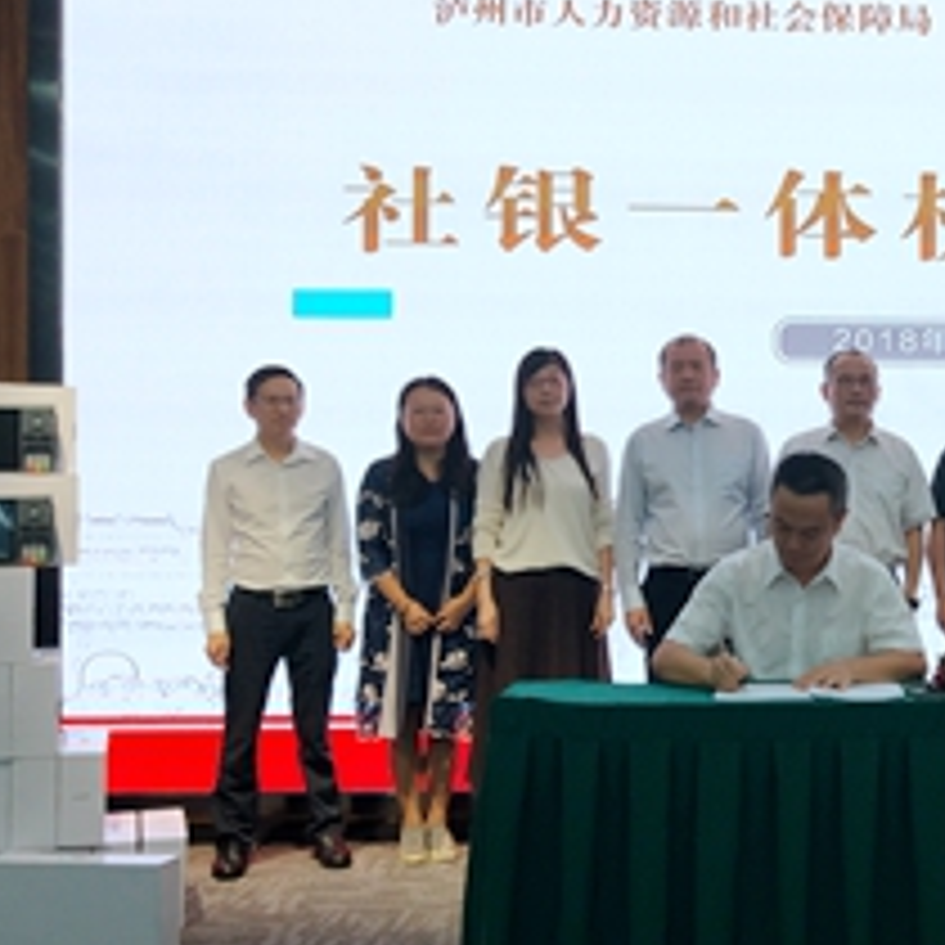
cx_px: 909
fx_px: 1946
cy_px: 484
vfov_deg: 27.3
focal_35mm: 63
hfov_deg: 26.1
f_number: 1.8
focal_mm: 3.95
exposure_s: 1/222
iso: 90
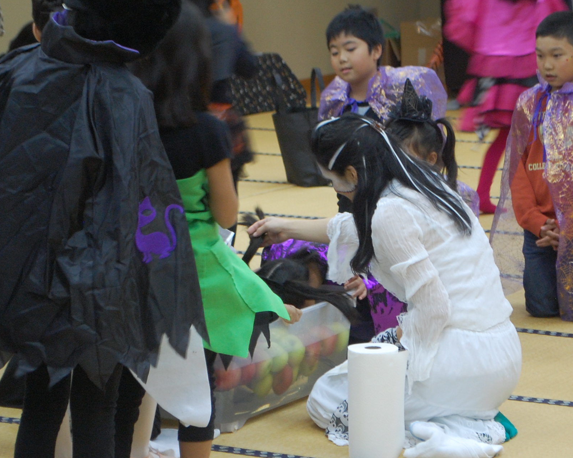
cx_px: 308
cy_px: 283
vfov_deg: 10.6
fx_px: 2474
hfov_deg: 13.2
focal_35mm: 146
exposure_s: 1/13
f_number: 5.6
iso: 800
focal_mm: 55
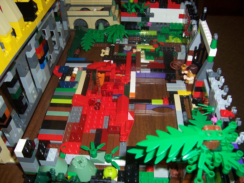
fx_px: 240
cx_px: 122
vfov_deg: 41.8
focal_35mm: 34
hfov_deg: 54.0
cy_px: 92
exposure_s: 1/60
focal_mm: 5.6
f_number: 2.7
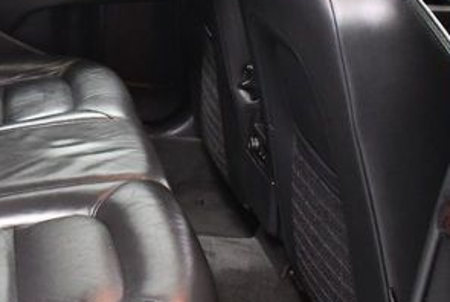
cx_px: 23
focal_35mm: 78
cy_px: 88
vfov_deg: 17.5
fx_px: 977
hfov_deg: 25.0
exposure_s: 1/60
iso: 4500
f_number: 3.5
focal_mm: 18
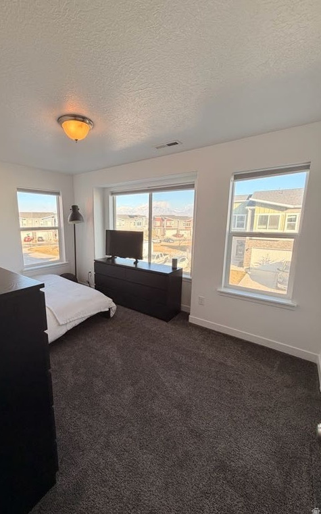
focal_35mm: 15
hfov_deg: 73.9
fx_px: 210
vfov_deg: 101.5
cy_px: 258
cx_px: 128
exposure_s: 1/120
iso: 80
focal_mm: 2.22
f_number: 2.2
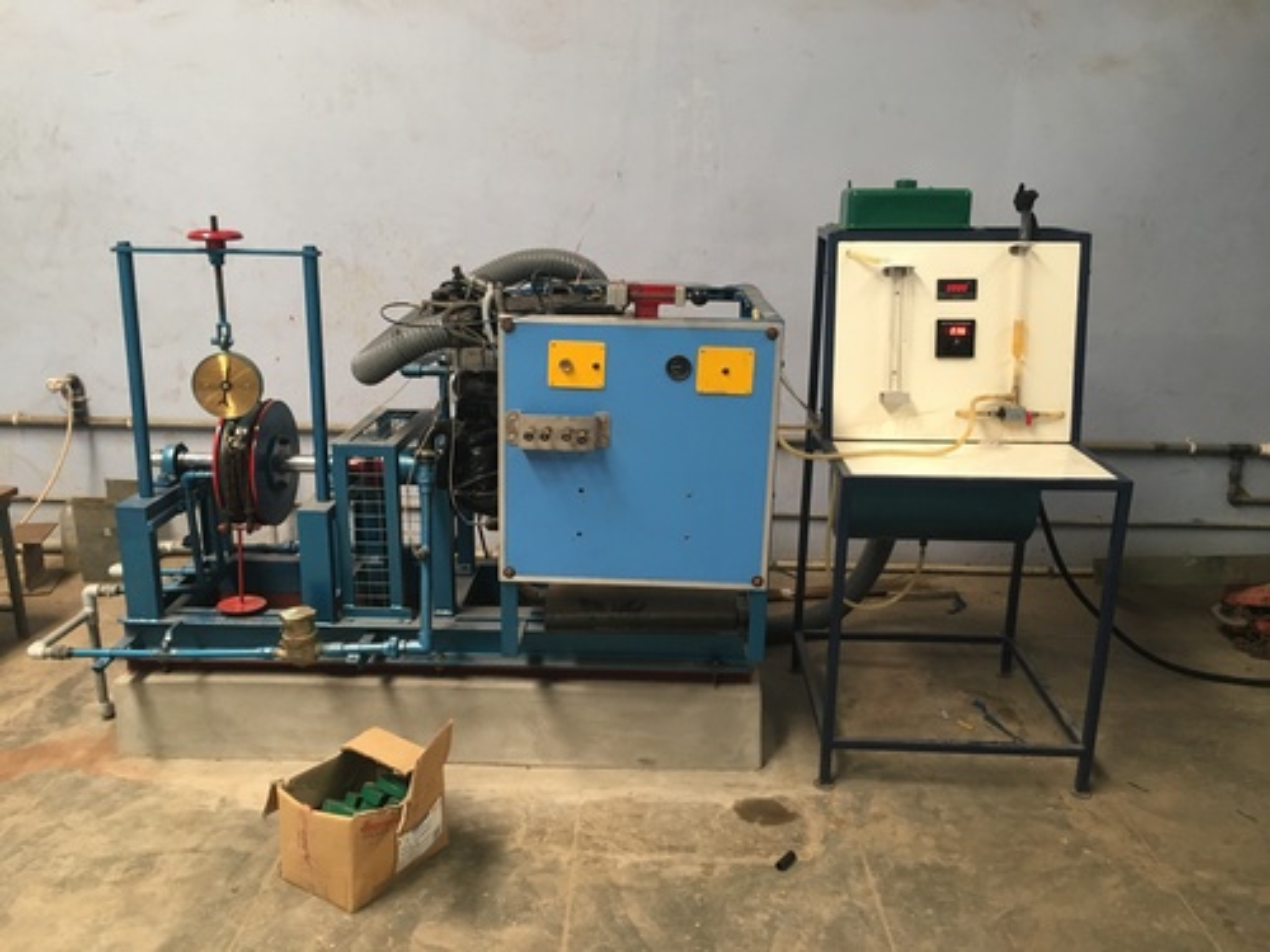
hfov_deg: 61.7
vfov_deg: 48.2
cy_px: 476
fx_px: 1064
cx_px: 635
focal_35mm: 29
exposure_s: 1/33
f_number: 2.2
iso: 125
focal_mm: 4.15
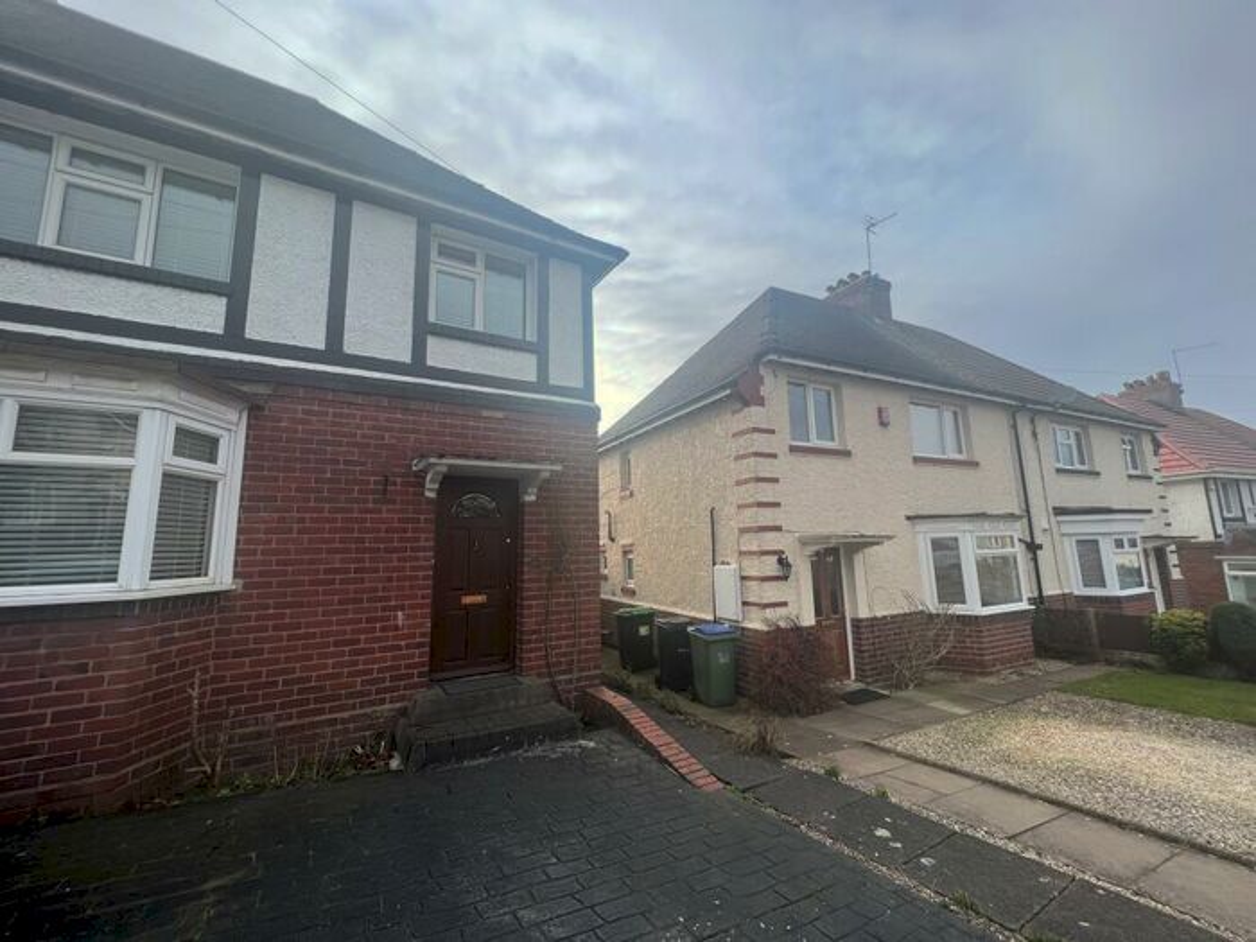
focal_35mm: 13
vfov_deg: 89.9
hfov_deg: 106.2
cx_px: 628
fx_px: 472
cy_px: 471
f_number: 1.8
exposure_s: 1/388
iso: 32
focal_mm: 1.57
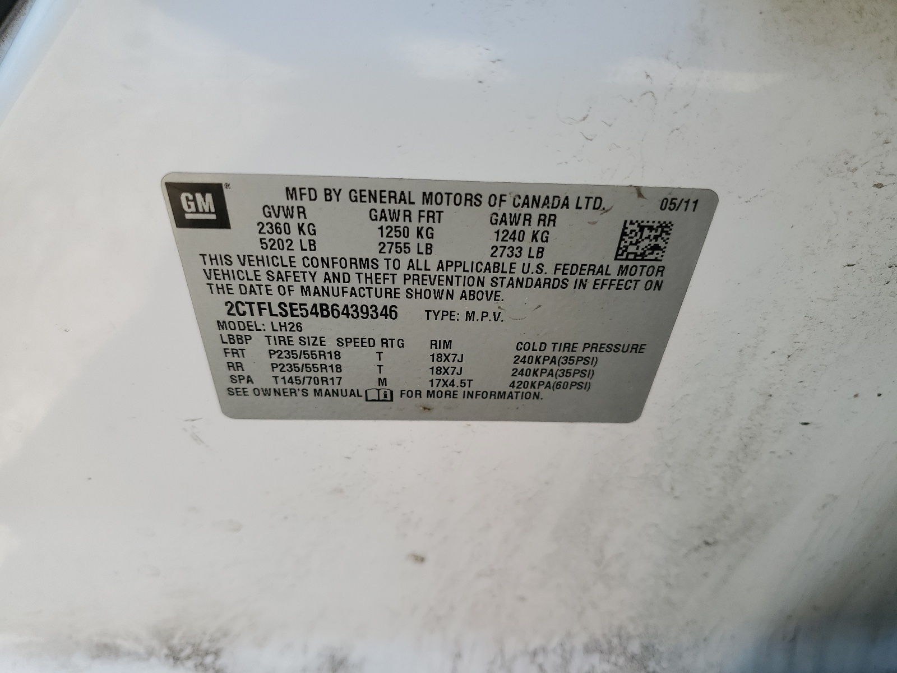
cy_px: 336
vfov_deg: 53.1
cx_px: 448
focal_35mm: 26
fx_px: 674
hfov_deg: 67.3
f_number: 1.5
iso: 50
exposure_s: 1/312
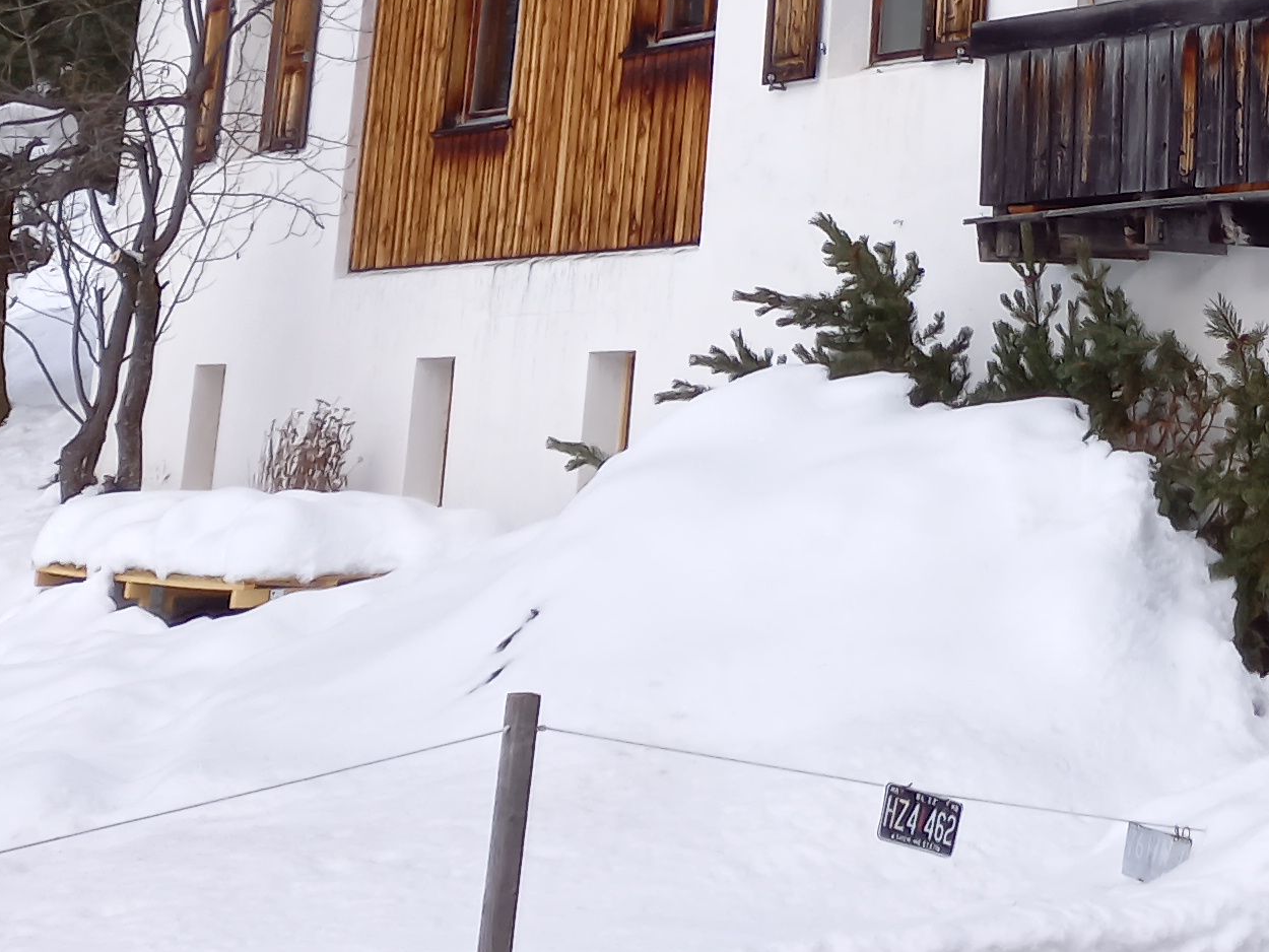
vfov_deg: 17.1
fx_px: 2933
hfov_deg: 22.2
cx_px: 1585
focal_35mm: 80
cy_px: -356
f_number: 2
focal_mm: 4.6
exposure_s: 1/428
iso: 50
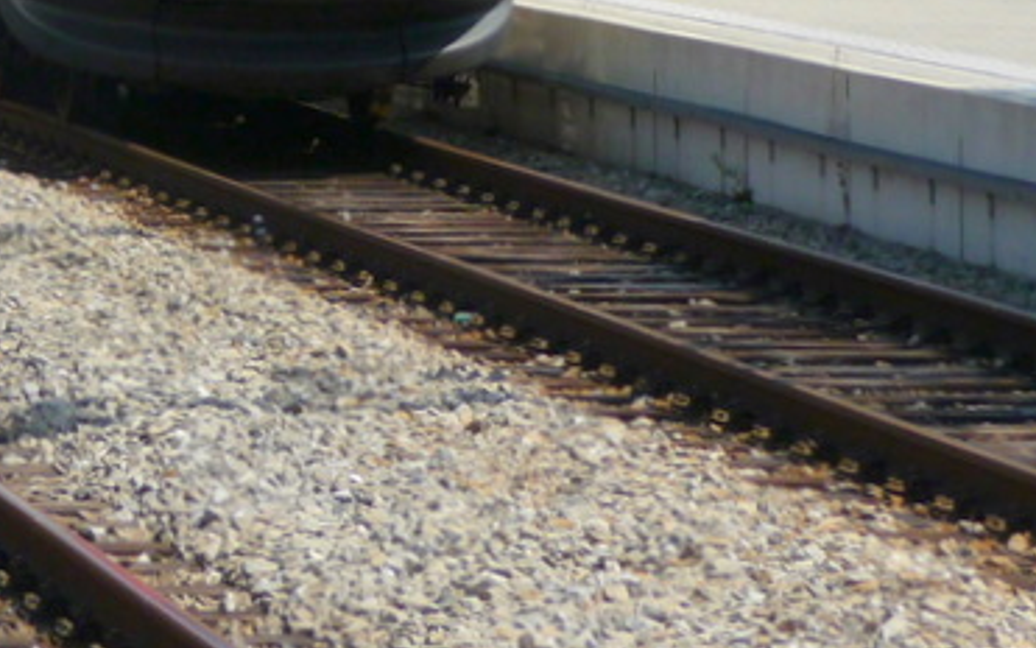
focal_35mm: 320
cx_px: -254
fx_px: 9036
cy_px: -293
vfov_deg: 4.1
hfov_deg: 6.5
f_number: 4.7
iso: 100
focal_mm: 19.1
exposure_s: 1/640
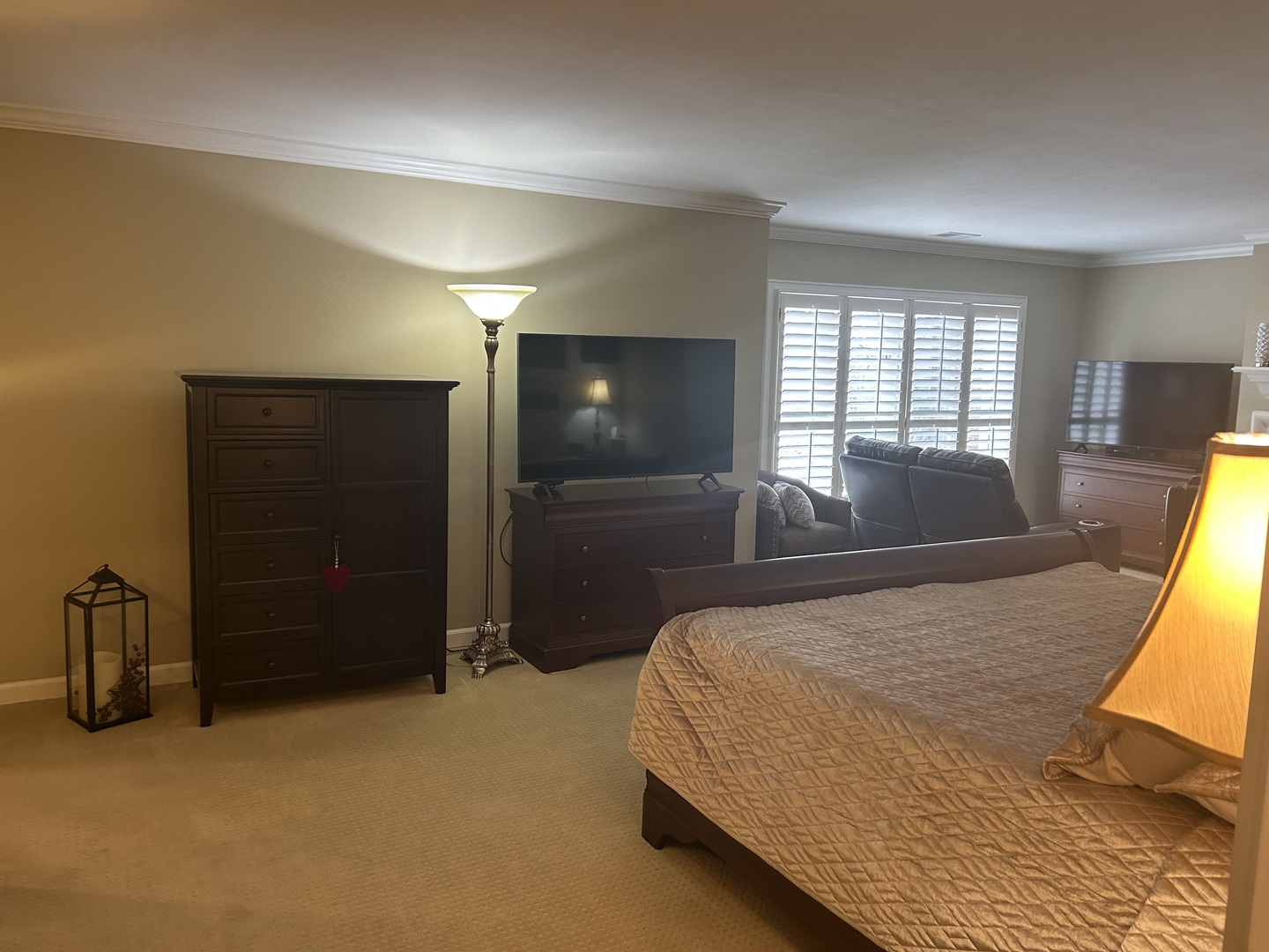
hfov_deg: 67.3
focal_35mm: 26
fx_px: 953
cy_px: 476
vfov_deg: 53.1
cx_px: 634
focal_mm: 5.7
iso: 160
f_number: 1.5
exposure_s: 1/60
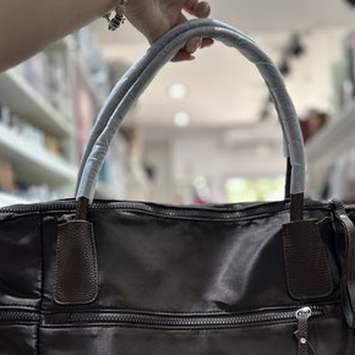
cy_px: 245
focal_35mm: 39
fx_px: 453
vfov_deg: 42.1
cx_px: 162
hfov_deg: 42.8
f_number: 1.78
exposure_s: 1/100
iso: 80
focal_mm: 6.86
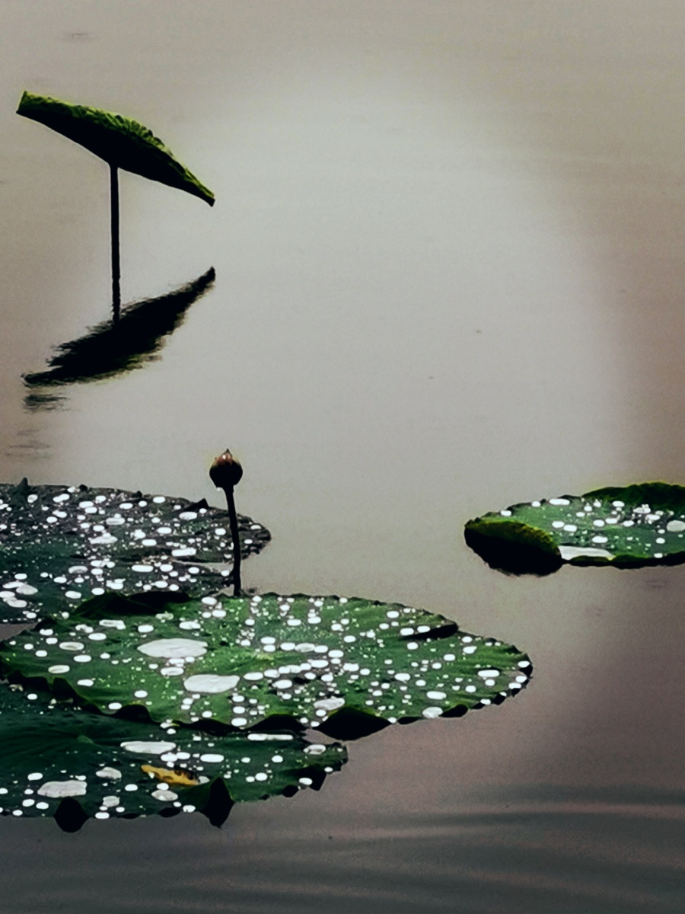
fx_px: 7440
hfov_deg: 5.3
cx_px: 342
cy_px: 457
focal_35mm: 282
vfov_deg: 7.0
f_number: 2.4
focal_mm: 7.48
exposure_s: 1/100
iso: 64
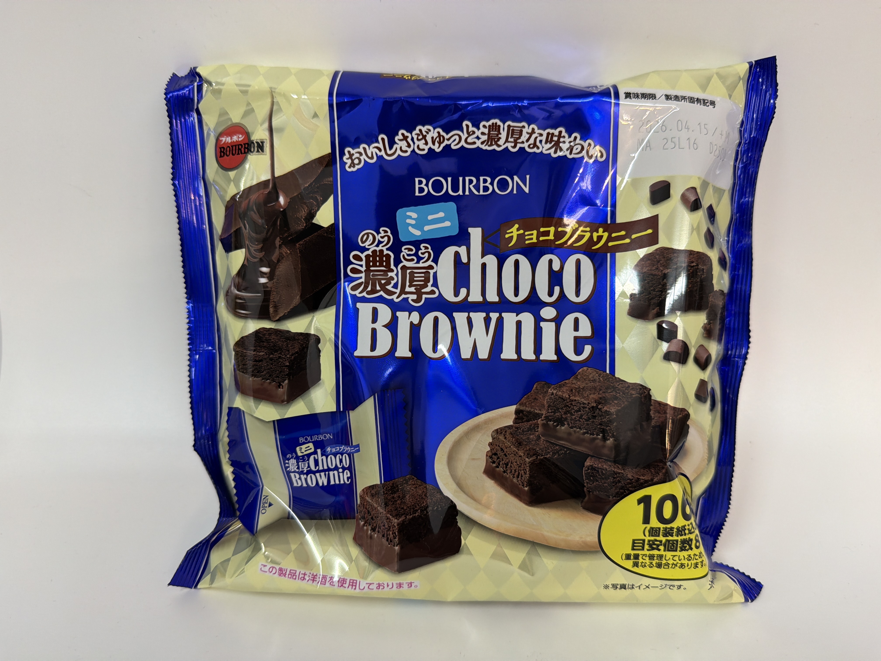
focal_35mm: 24
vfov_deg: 56.8
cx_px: 440
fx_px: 611
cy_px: 330
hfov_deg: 71.6
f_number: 1.78
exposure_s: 1/100
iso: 160
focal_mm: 6.76
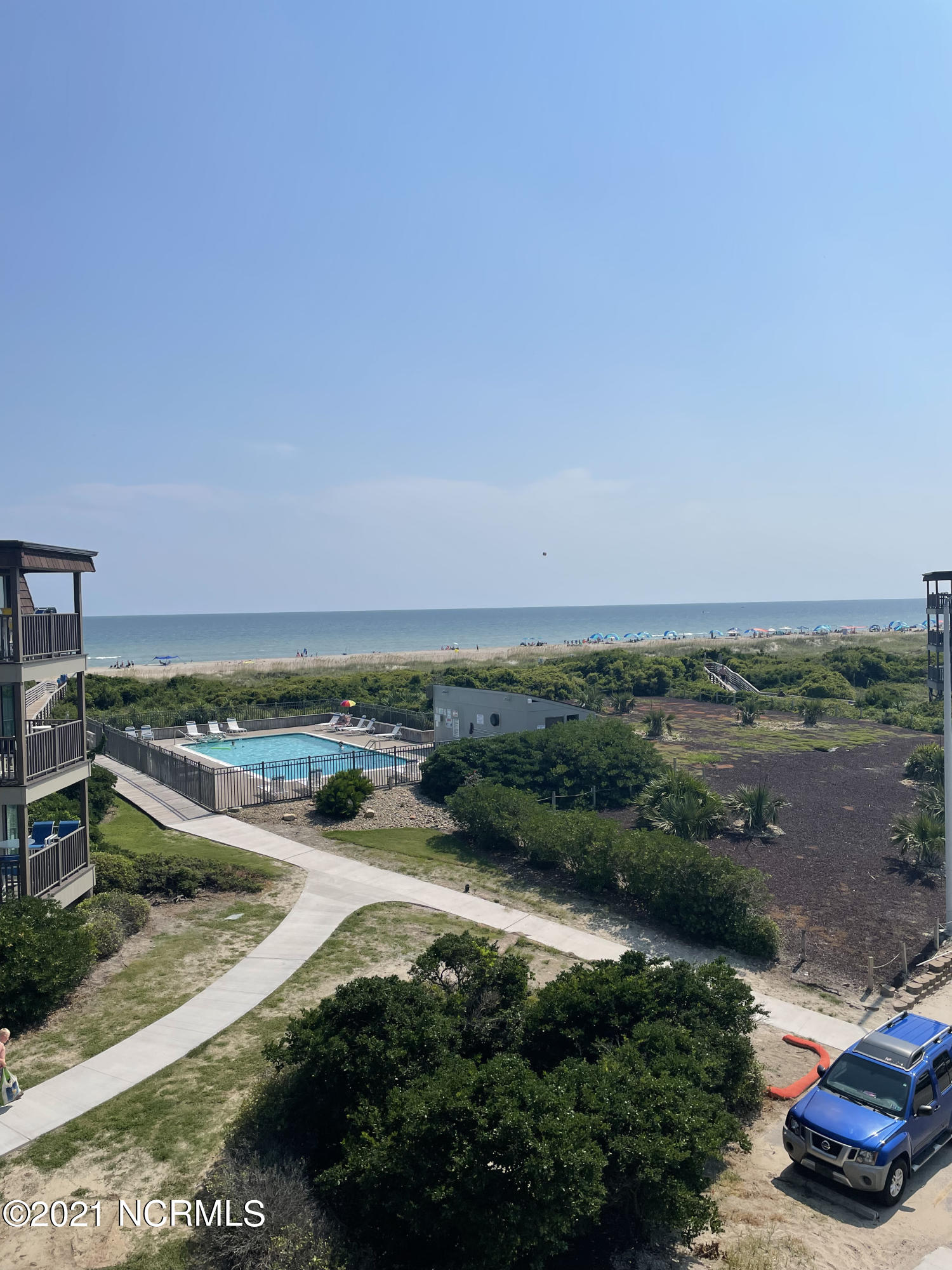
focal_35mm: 26
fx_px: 953
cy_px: 635
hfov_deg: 53.1
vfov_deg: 67.3
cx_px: 476
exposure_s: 1/8403
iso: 32
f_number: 1.6
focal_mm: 4.2
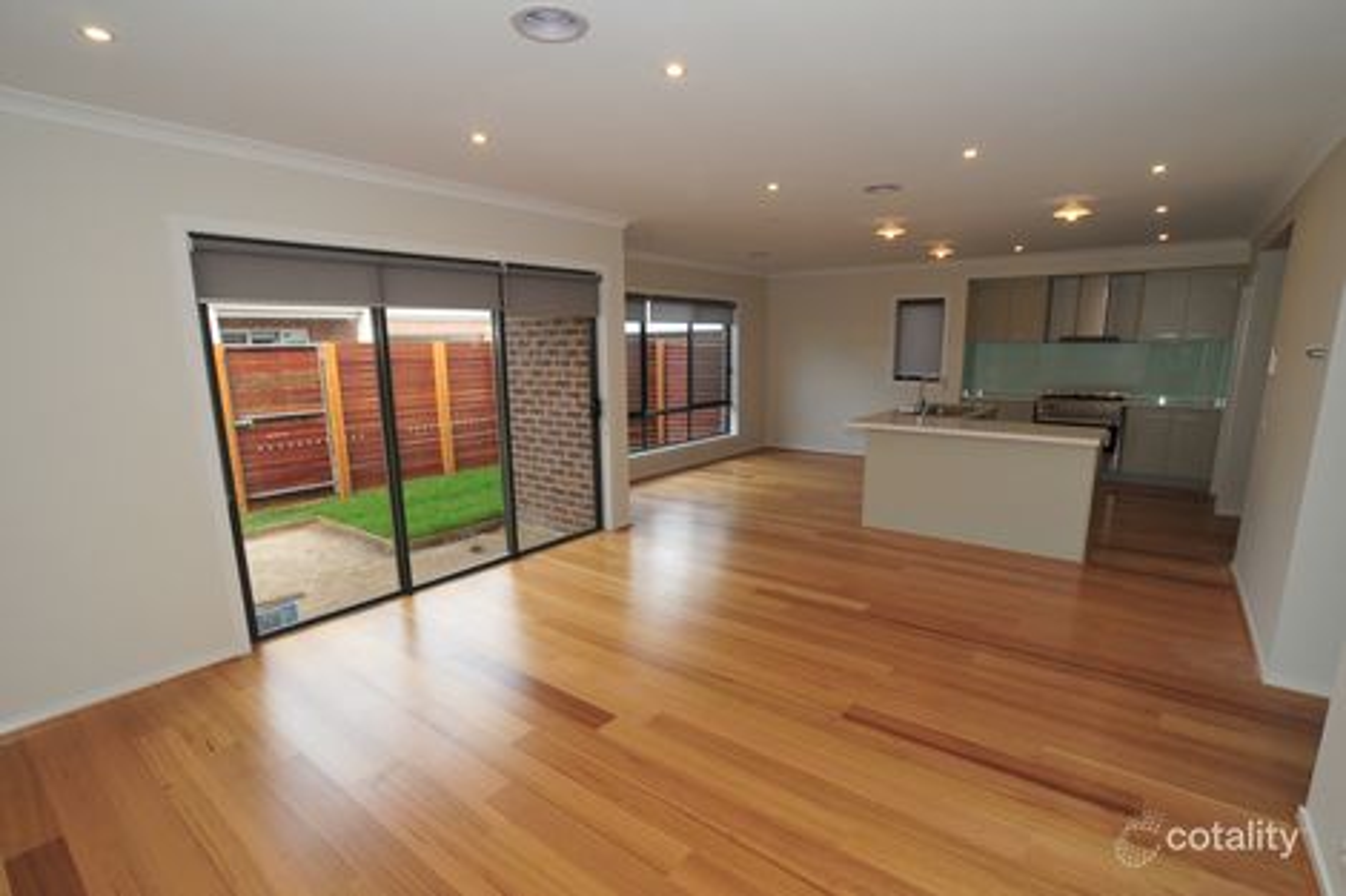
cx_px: 673
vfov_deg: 72.0
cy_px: 448
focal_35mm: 16
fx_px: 617
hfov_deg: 95.0
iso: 400
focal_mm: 11
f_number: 10
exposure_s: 1/60
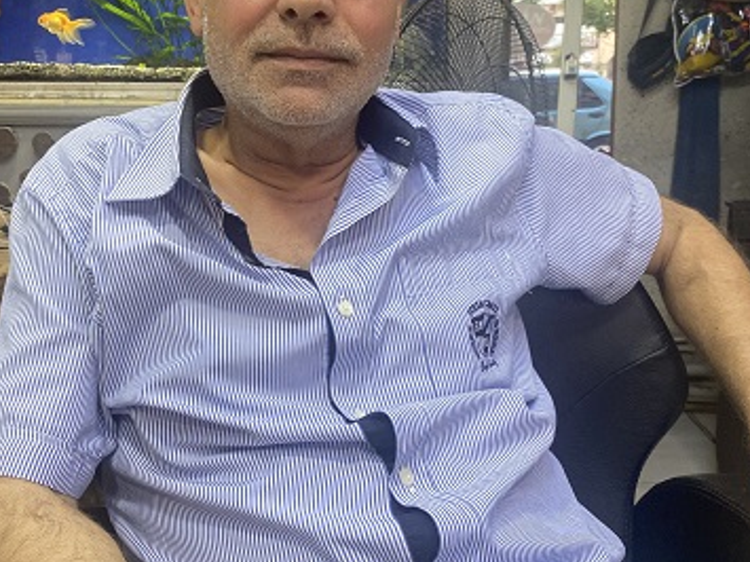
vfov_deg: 32.7
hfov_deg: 42.8
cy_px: 209
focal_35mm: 44
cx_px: 313
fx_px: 953
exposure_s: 1/50
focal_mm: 4.25
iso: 100
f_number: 1.8
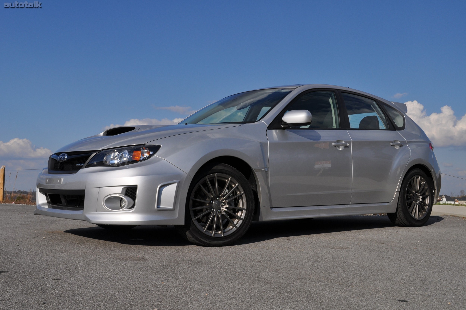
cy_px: 155
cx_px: 233
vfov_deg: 30.8
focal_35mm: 44
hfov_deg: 45.0
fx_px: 562
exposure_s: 1/500
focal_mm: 29
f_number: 11
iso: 200
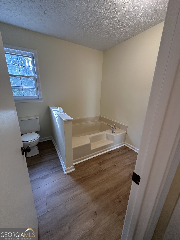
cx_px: 90
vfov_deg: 102.1
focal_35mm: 14
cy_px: 120
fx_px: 97
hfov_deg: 85.7
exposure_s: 1/60
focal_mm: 2.22
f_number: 2.2
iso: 200
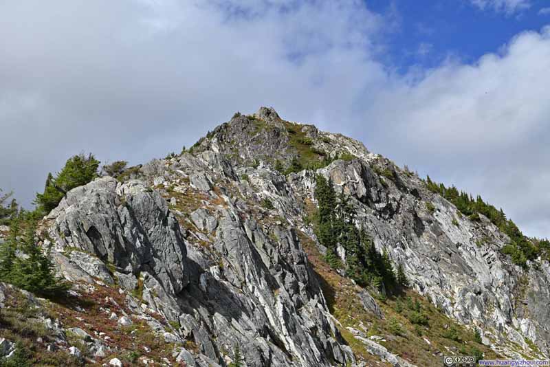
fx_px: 611
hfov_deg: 48.4
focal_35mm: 40
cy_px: 184
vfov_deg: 33.4
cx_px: 275
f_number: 6.3
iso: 100
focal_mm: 40
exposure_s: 1/1000
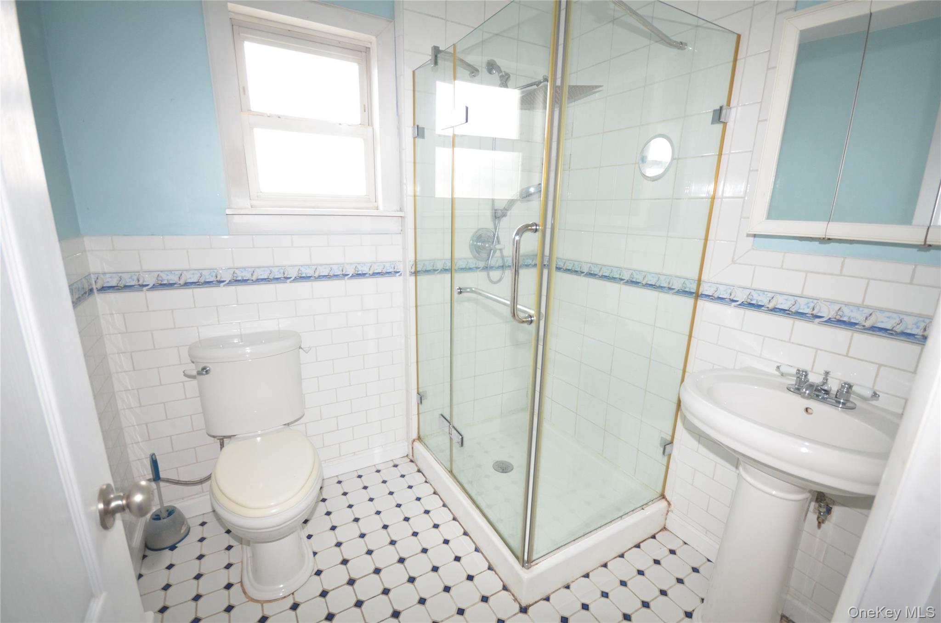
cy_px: 312
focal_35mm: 15
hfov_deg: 100.5
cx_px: 470
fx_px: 391
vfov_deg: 77.1
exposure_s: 1/60
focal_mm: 10
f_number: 4
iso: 800
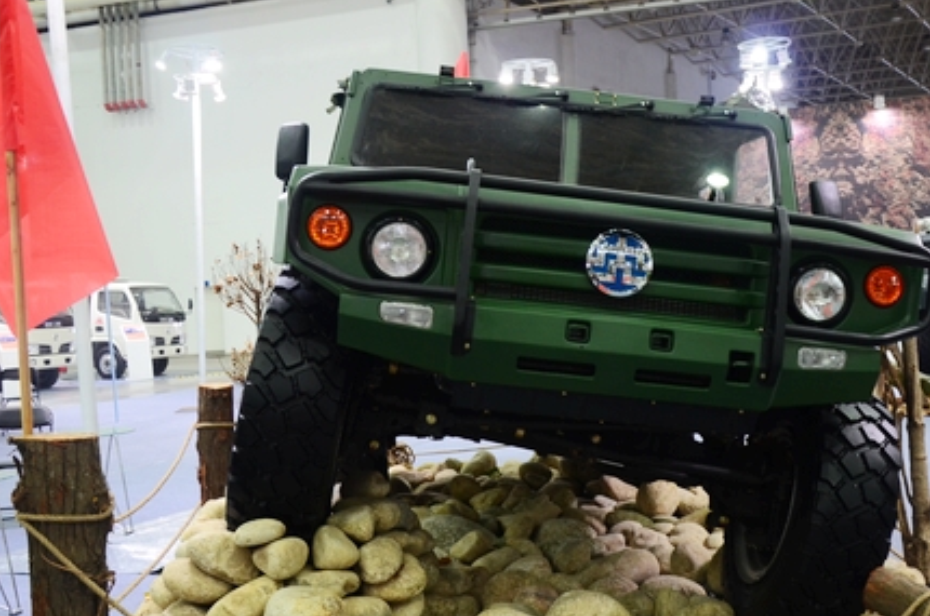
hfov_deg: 42.7
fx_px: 1186
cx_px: 530
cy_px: 351
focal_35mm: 46
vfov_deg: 29.1
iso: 450
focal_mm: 22
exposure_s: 1/30
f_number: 3.8
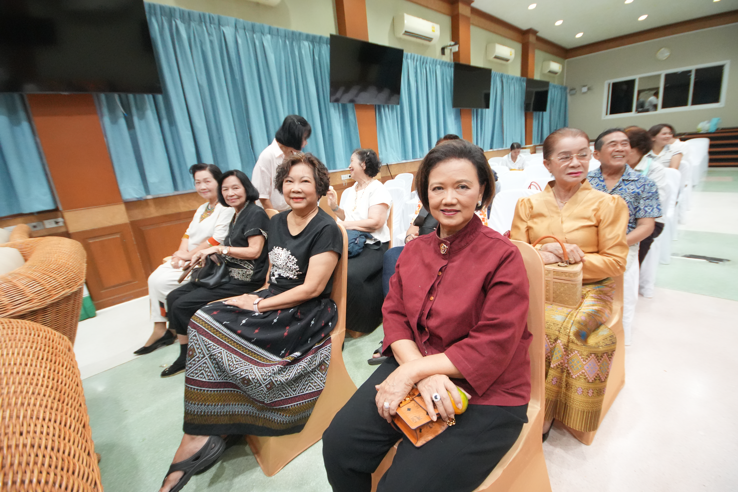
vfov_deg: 77.3
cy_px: 246
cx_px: 369
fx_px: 307
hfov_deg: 100.4
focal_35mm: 15
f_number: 4
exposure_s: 1/100
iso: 4000
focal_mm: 10
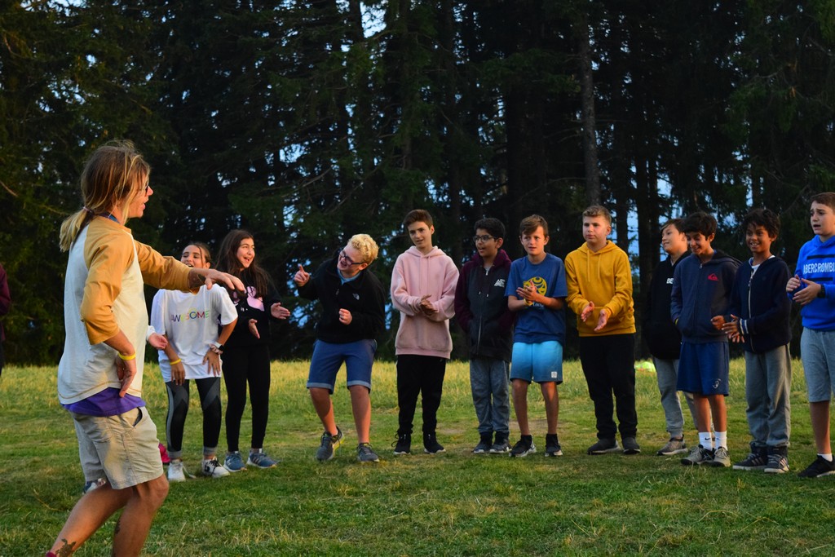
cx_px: 418
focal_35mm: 78
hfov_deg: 26.0
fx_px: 1809
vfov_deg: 17.5
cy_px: 278
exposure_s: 1/800
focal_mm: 52
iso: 3200
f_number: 5.6
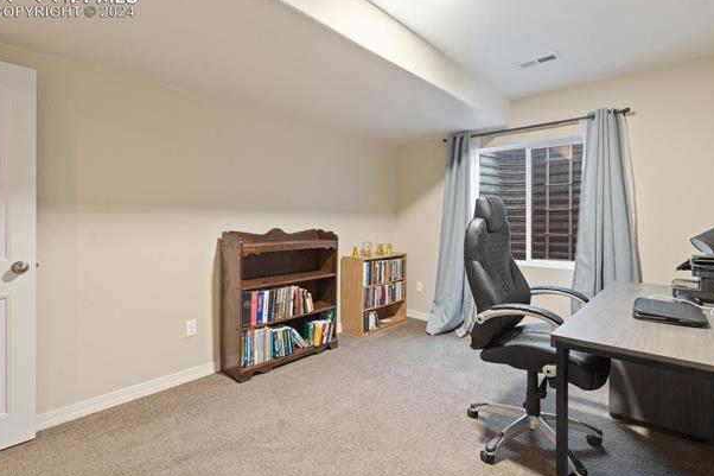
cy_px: 229
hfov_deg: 93.3
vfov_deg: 70.4
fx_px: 337
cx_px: 369
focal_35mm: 17
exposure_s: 1/2
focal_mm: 16
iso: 1250
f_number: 8
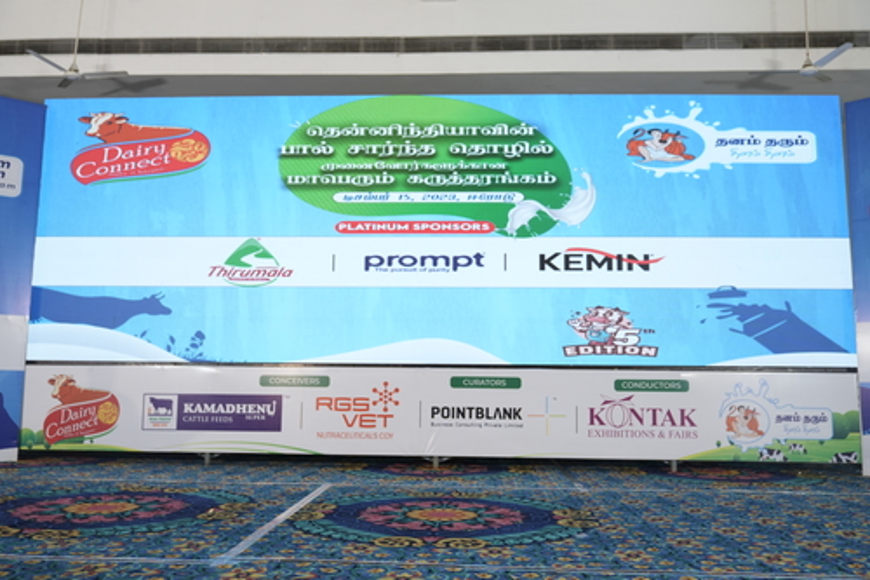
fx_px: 749
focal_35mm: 31
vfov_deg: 42.3
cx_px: 435
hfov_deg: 60.3
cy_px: 290
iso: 400
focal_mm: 31
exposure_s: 1/100
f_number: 3.2
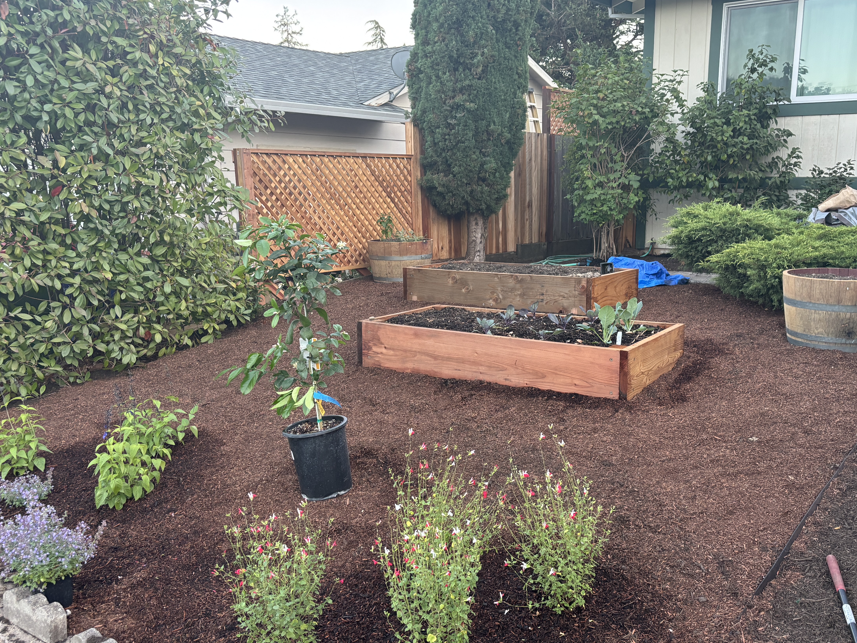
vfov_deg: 41.8
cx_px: 476
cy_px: 327
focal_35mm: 34
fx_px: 842
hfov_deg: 53.8
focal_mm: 5.96
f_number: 1.6
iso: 125
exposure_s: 1/121
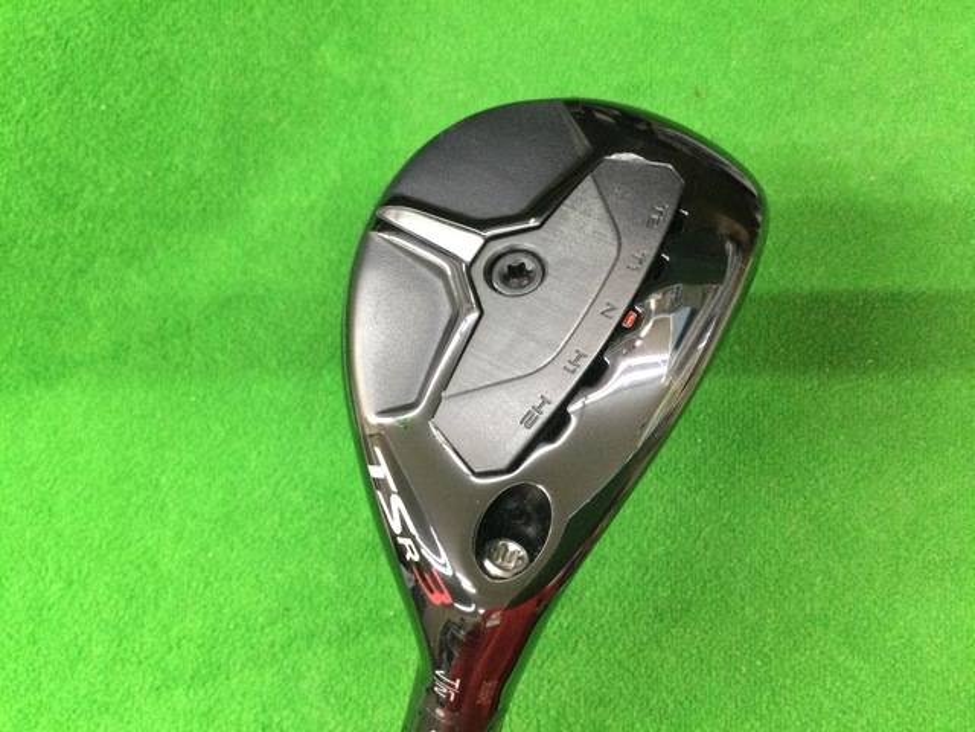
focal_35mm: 31
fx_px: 873
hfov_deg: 58.4
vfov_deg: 45.4
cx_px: 488
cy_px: 366
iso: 200
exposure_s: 1/24
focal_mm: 3.3
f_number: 2.4
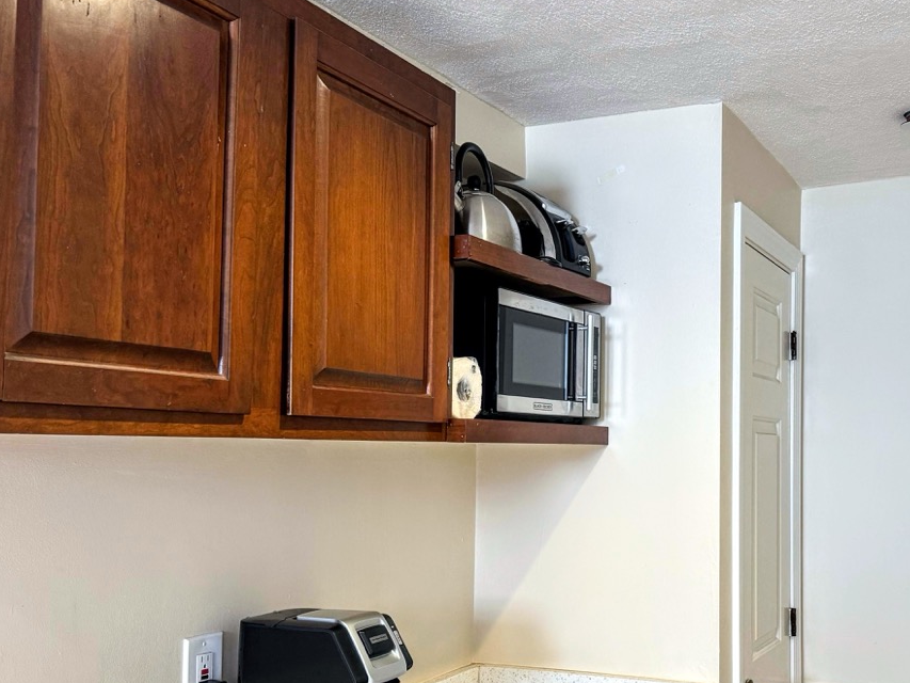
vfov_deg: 39.1
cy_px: 466
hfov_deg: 49.8
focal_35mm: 36
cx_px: 655
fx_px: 947
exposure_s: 1/60
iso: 160
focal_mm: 6.76
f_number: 1.78
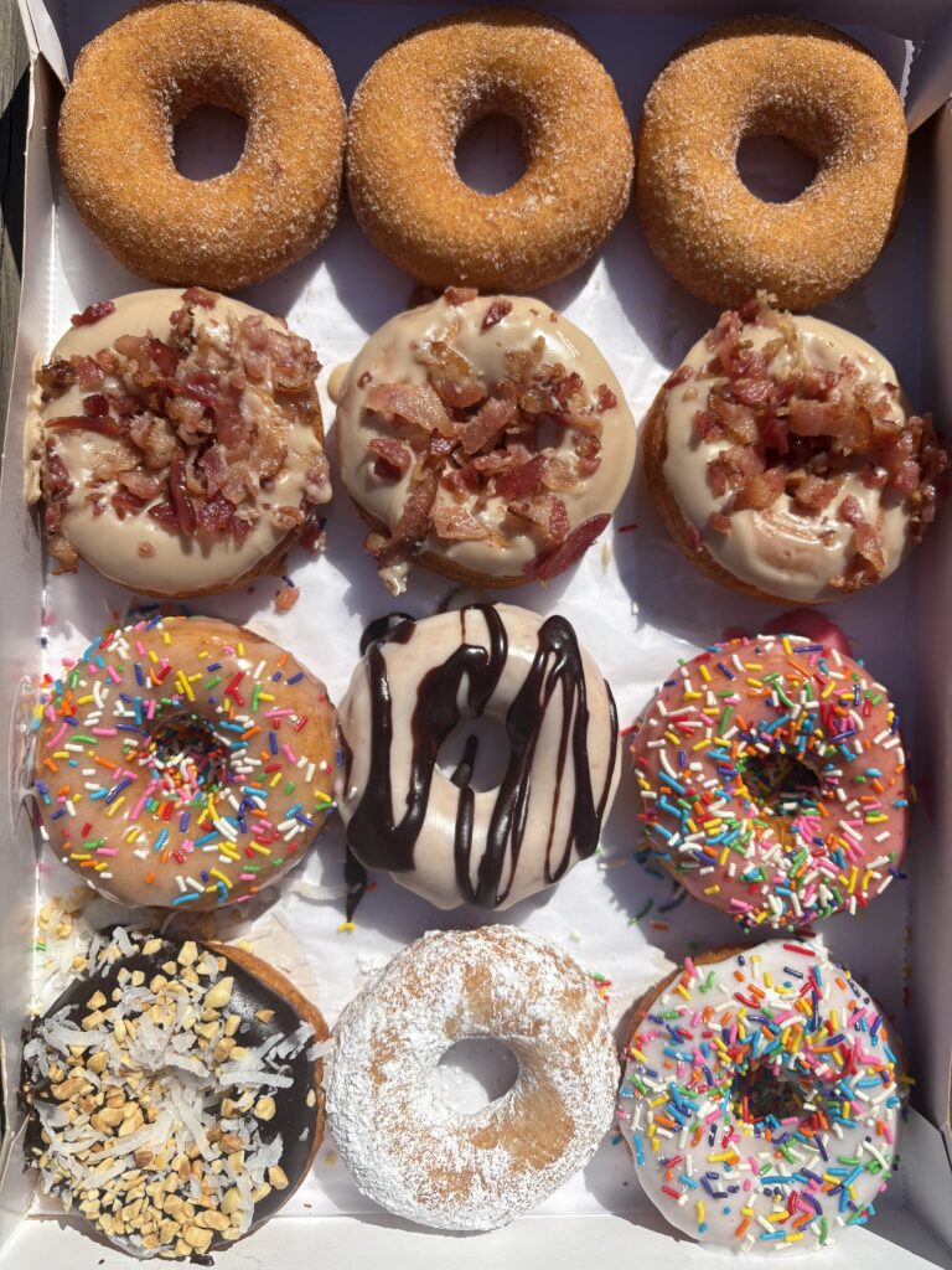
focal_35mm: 26
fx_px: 953
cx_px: 476
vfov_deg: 67.3
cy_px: 635
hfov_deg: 53.1
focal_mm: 5.96
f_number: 1.6
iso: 50
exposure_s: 1/5348
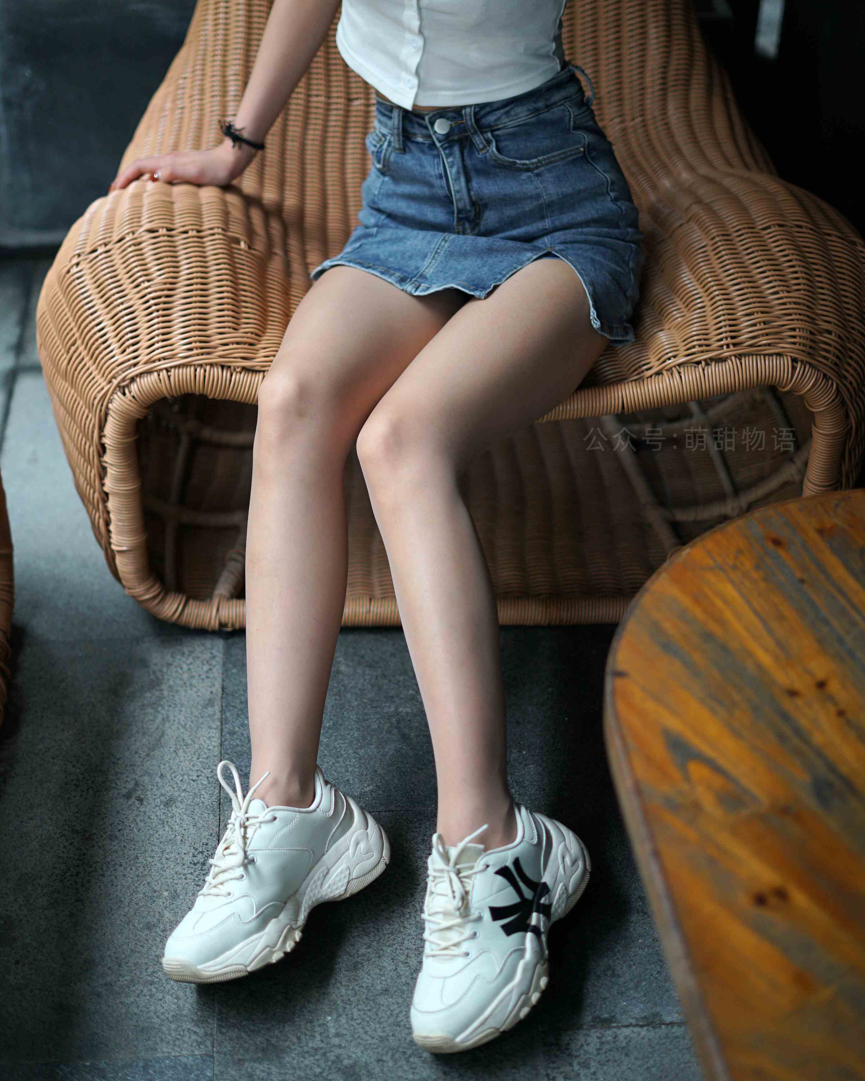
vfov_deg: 33.0
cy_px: 511
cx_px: 437
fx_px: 1824
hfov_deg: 26.7
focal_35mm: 57
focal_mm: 50
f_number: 1.8
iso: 200
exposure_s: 1/640
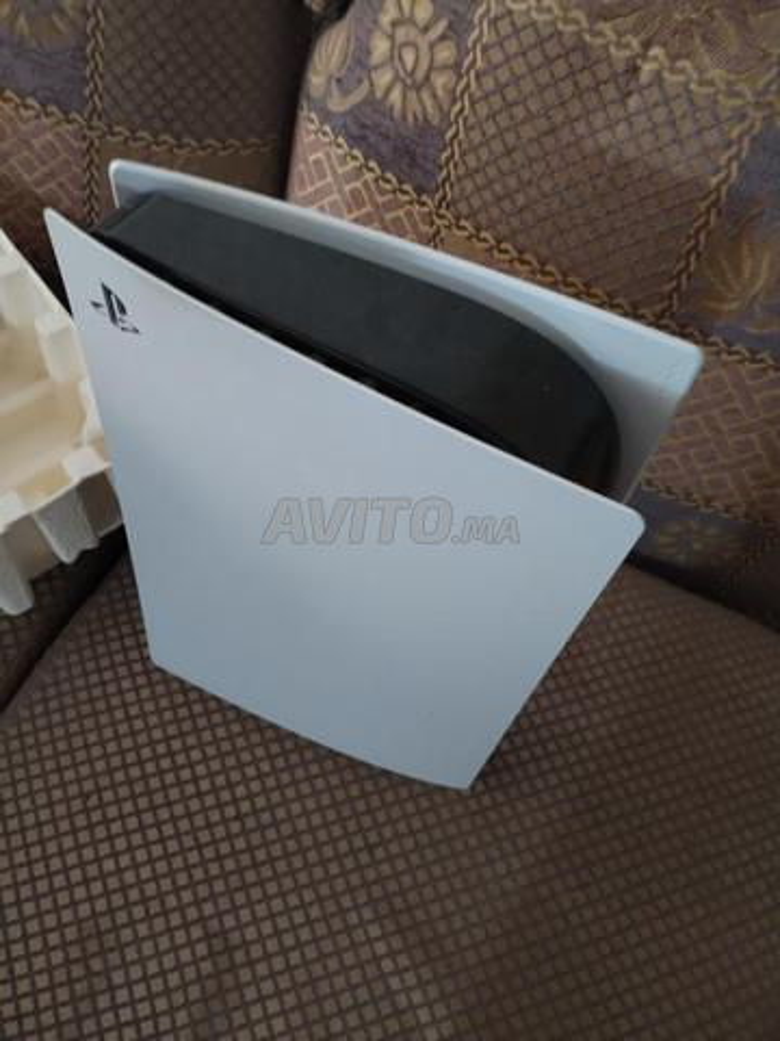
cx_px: 390
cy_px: 520
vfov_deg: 67.3
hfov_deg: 53.1
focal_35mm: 26
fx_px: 781
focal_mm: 4.75
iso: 1575
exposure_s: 1/20
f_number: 1.8
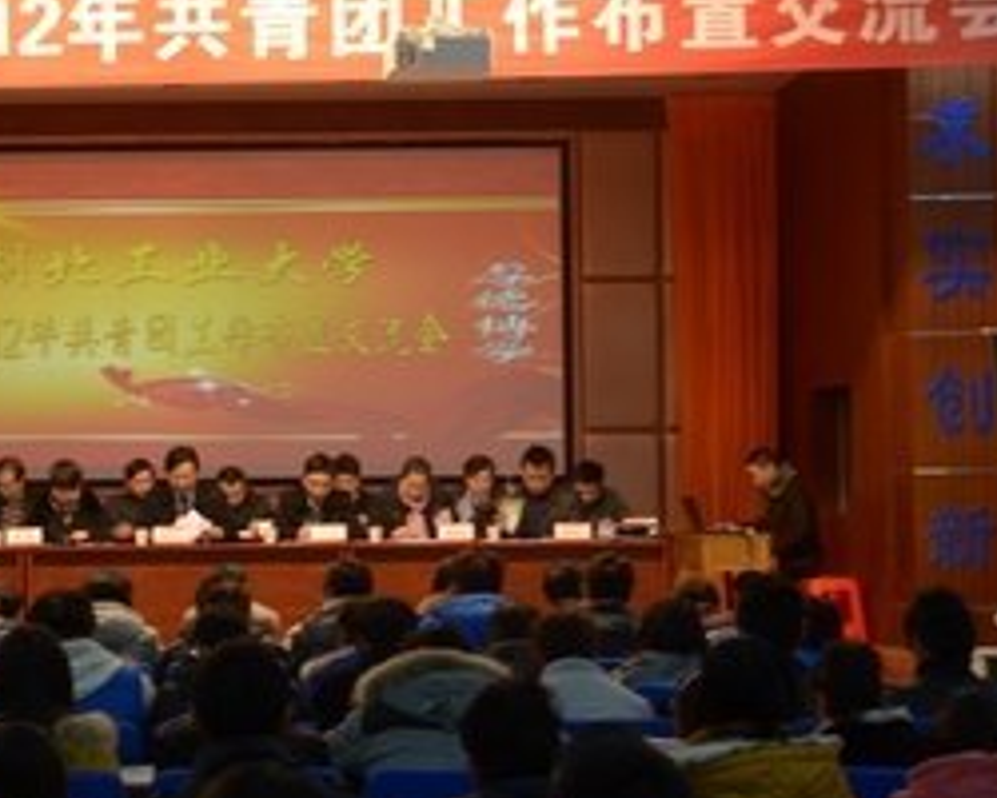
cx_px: 171
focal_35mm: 87
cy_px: 369
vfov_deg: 17.7
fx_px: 2565
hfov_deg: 21.7
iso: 800
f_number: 6.3
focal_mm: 31
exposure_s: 1/15
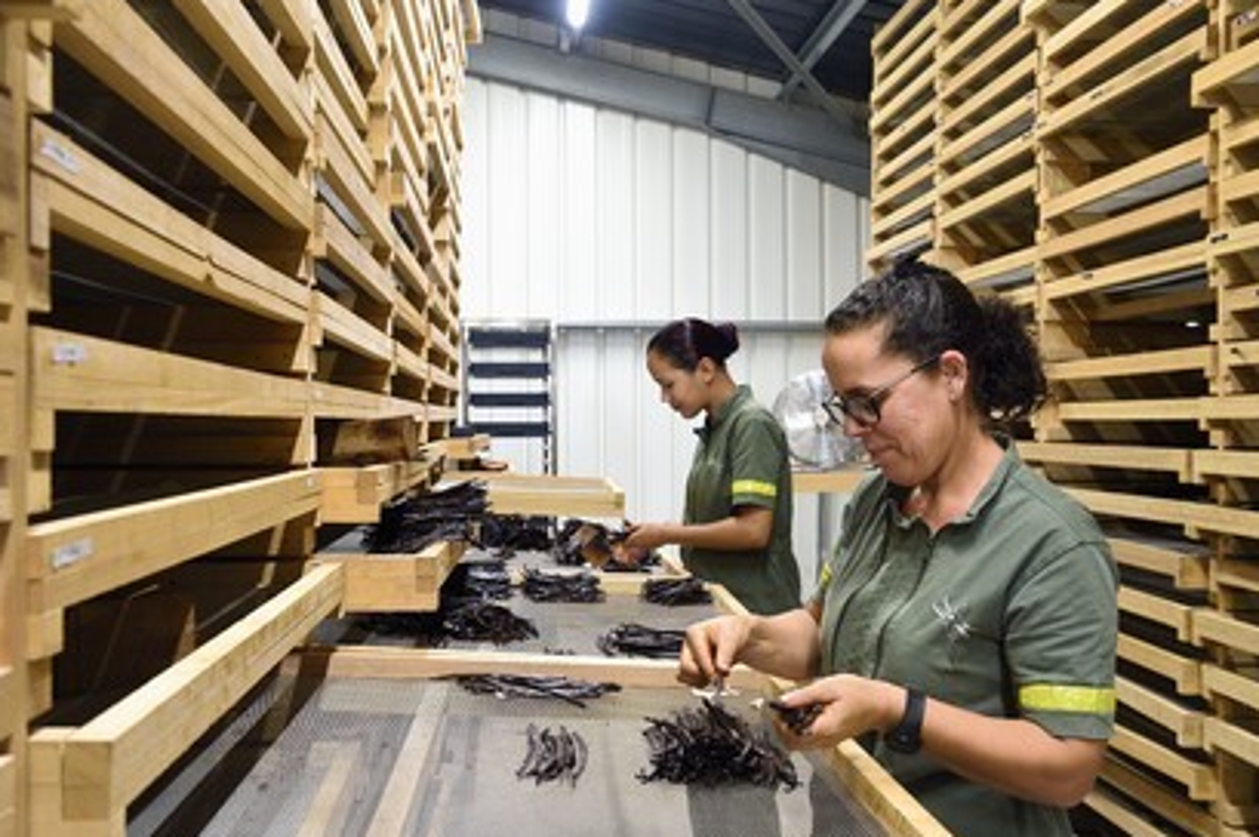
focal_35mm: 35
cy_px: 418
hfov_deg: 54.5
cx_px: 633
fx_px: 1223
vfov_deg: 37.8
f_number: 6.3
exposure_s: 1/30
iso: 1600
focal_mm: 34
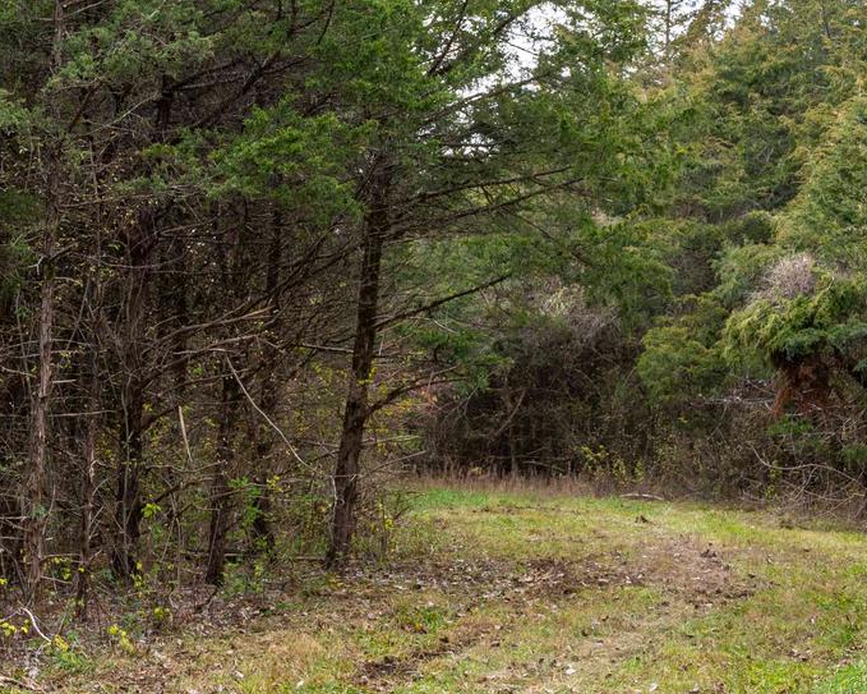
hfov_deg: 22.8
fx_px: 2140
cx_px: 571
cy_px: 380
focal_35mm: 83
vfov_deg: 18.4
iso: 400
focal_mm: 29.5
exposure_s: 1/250
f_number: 8
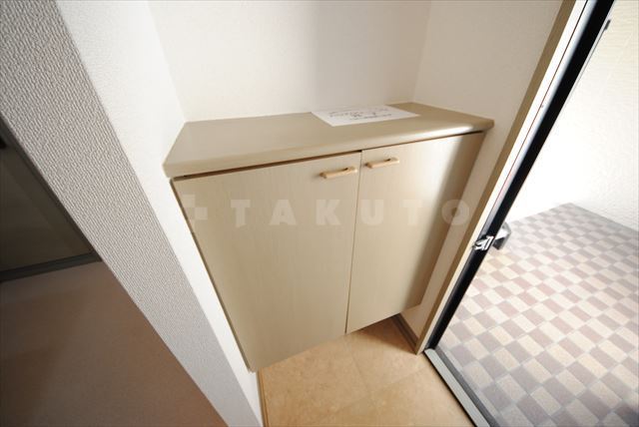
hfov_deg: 112.6
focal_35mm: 12
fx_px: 213
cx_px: 320
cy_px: 214
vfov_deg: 90.1
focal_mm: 8
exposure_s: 1/13
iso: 100
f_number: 4.5
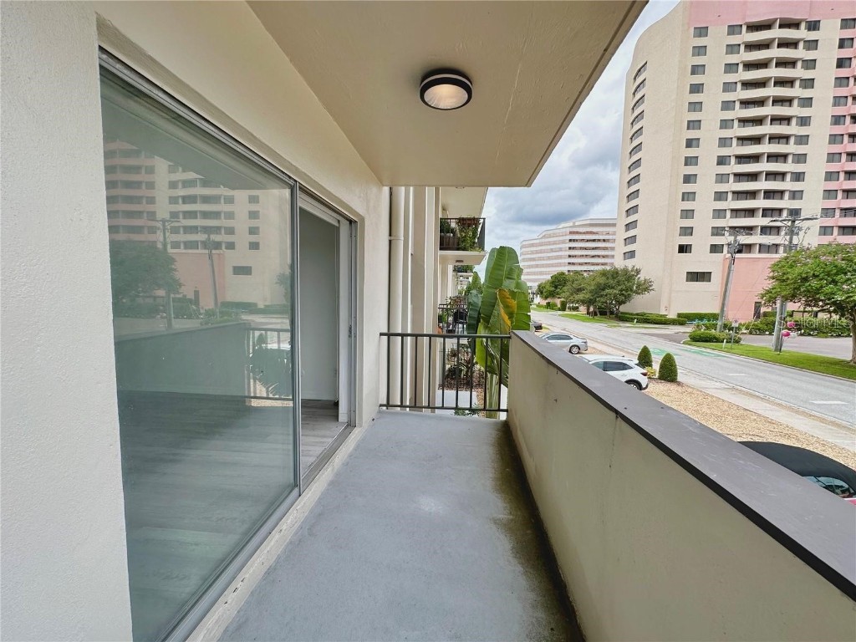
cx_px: 428
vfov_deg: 85.7
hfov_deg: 102.1
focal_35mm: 14
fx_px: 346
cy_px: 321
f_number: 2.2
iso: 40
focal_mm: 2.22
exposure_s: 1/855
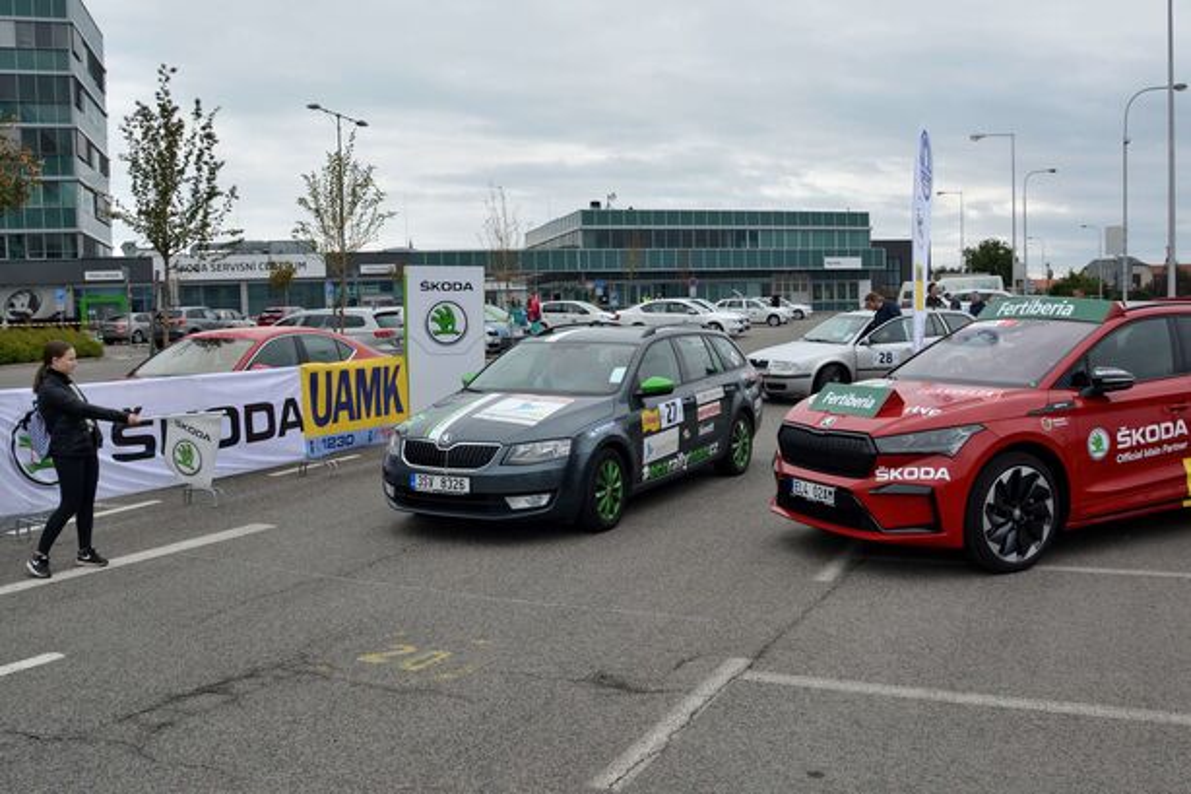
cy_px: 397
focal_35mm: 27
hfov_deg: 67.4
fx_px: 893
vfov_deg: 47.9
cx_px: 596
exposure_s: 1/250
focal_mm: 18
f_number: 8
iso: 200
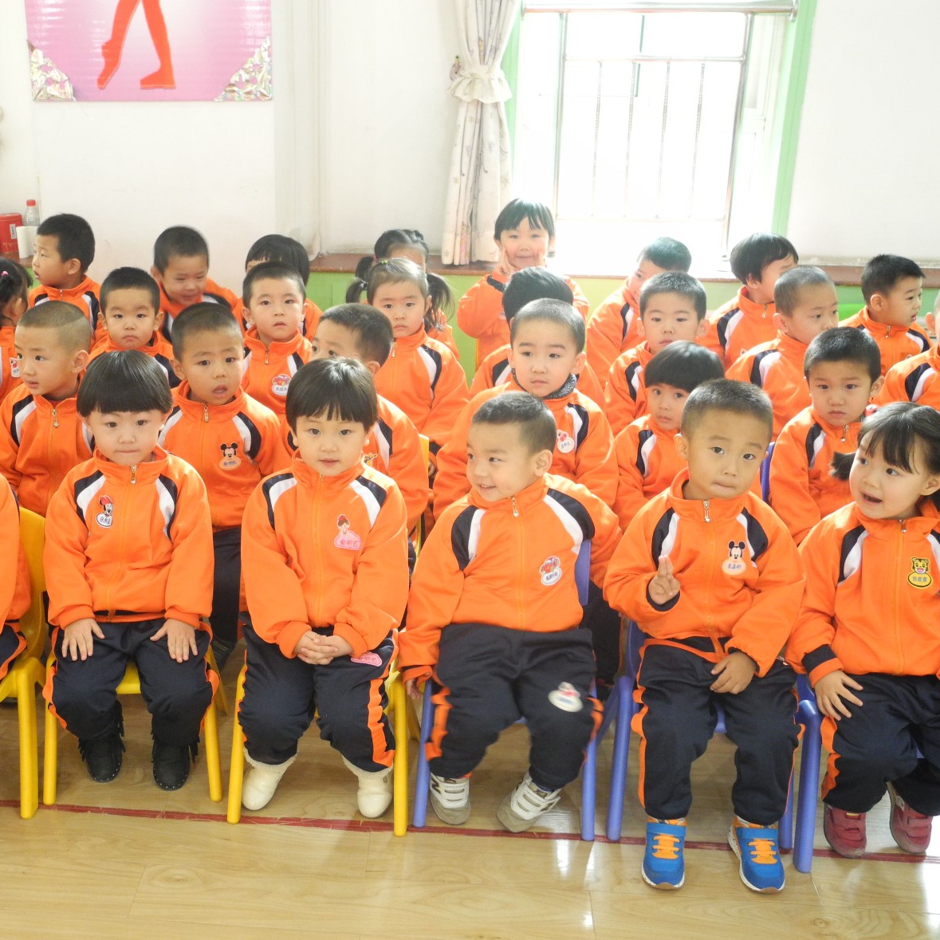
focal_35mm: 42
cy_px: 474
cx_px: 362
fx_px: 1290
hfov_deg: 39.8
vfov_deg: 40.0
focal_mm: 7.4
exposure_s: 1/17.6
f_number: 3.2
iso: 400
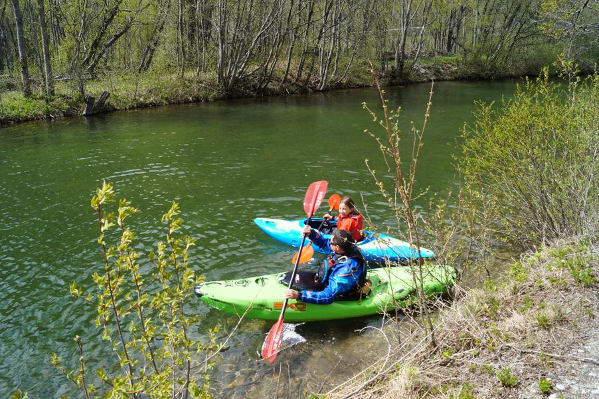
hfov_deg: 67.4
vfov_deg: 47.9
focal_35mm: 27
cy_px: 200
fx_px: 449
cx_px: 300
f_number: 9
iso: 100
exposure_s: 1/125
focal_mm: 18
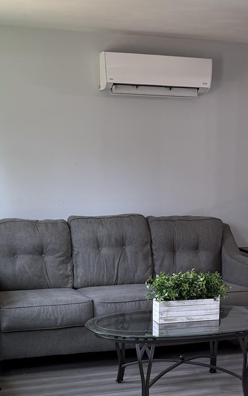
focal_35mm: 67
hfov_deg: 19.2
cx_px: 197
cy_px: 271
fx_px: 724
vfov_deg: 30.4
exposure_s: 1/60
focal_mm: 6.76
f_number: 1.78
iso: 125
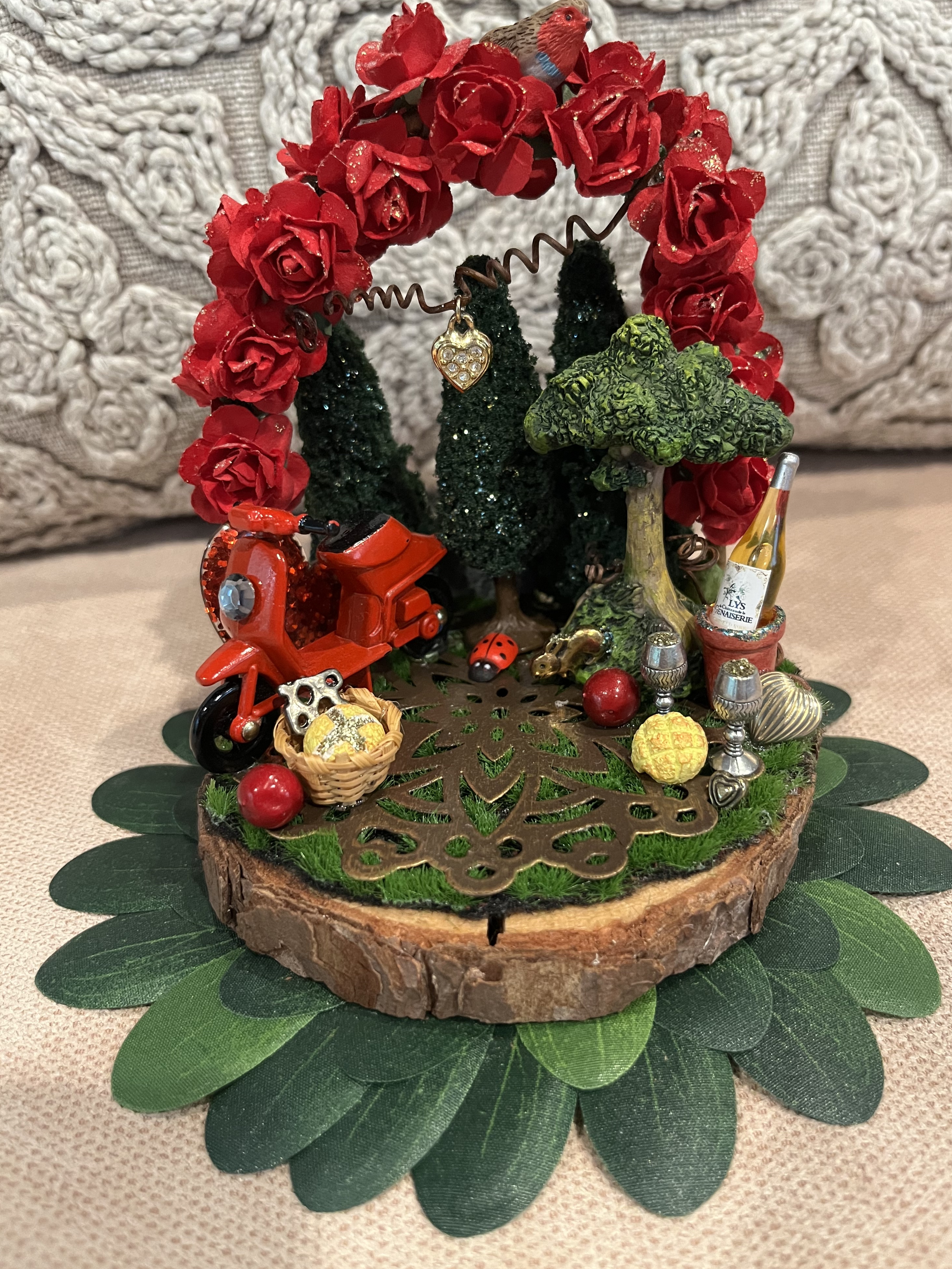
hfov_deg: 51.3
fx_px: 990
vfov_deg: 65.3
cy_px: 619
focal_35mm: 27
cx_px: 493
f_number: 1.6
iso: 500
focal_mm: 5.1
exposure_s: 1/60
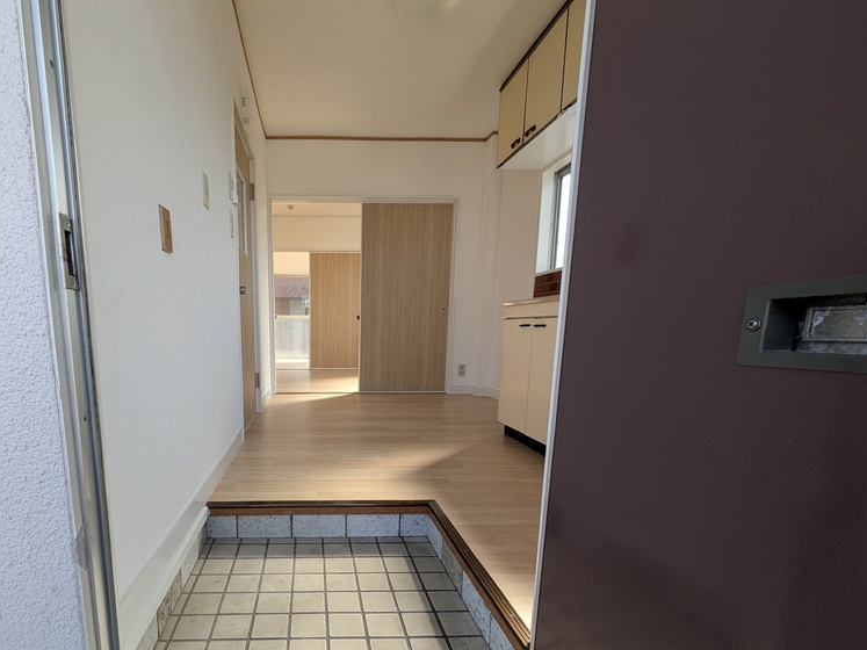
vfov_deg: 70.4
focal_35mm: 18
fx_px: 451
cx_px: 324
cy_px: 409
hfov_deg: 86.0
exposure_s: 1/307
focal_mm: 1.83
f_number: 2.2
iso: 50
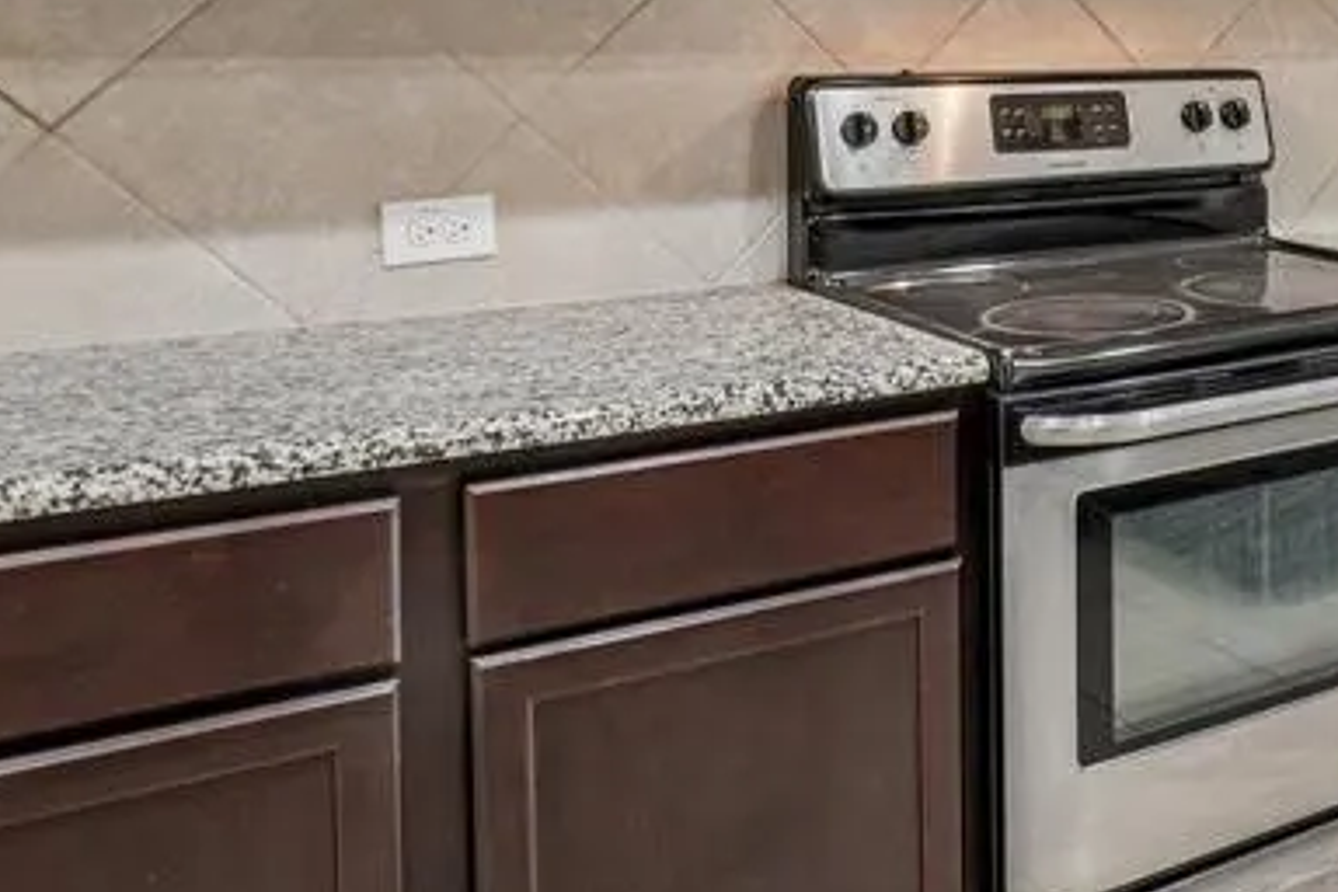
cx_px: 1516
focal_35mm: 40
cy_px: 38
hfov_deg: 38.7
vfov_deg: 31.3
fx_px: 1487
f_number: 8
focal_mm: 10
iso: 400
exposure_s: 1/8
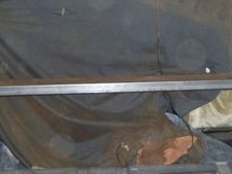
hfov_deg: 19.3
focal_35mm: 101
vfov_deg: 14.7
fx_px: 677
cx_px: 166
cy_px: 90
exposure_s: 1/30
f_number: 3.1
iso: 320
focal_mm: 7.9
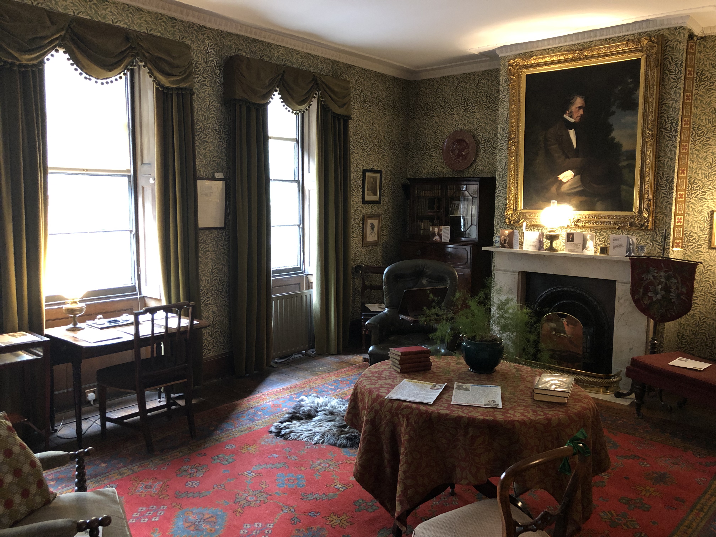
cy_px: 268
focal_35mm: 28
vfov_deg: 49.7
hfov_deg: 63.4
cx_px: 358
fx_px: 579
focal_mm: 4
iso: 80
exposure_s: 1/5
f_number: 1.8
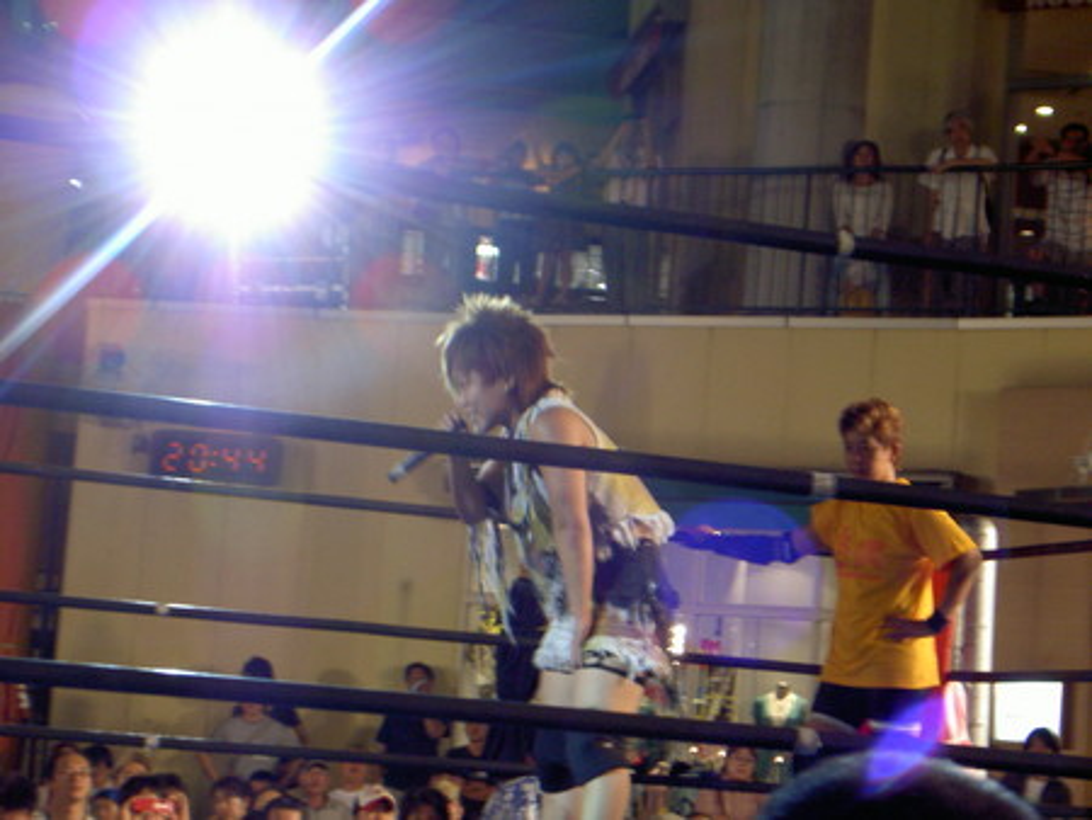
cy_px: 410
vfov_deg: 14.5
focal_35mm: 102
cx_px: 546
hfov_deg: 19.3
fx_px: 3219
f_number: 4.9
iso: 200
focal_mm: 16.8
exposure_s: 1/25
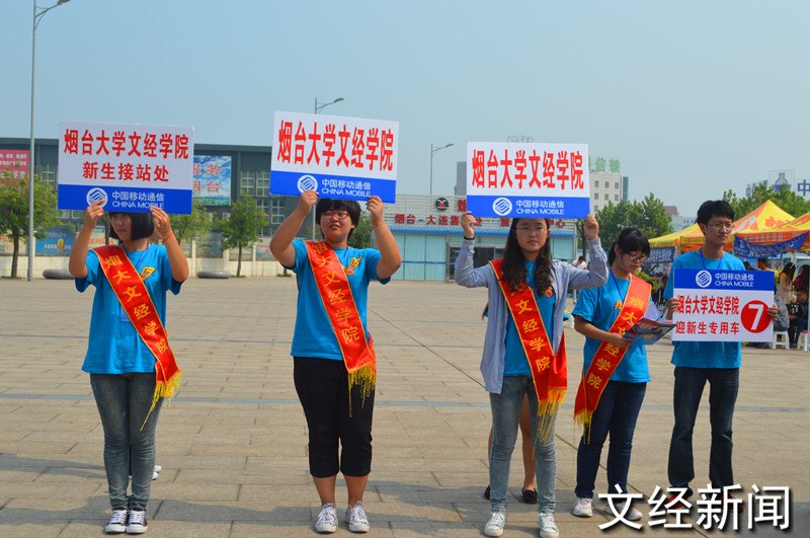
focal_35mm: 42
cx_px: 405
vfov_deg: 31.8
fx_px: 944
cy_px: 269
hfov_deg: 46.5
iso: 100
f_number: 7.1
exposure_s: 1/250
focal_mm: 28
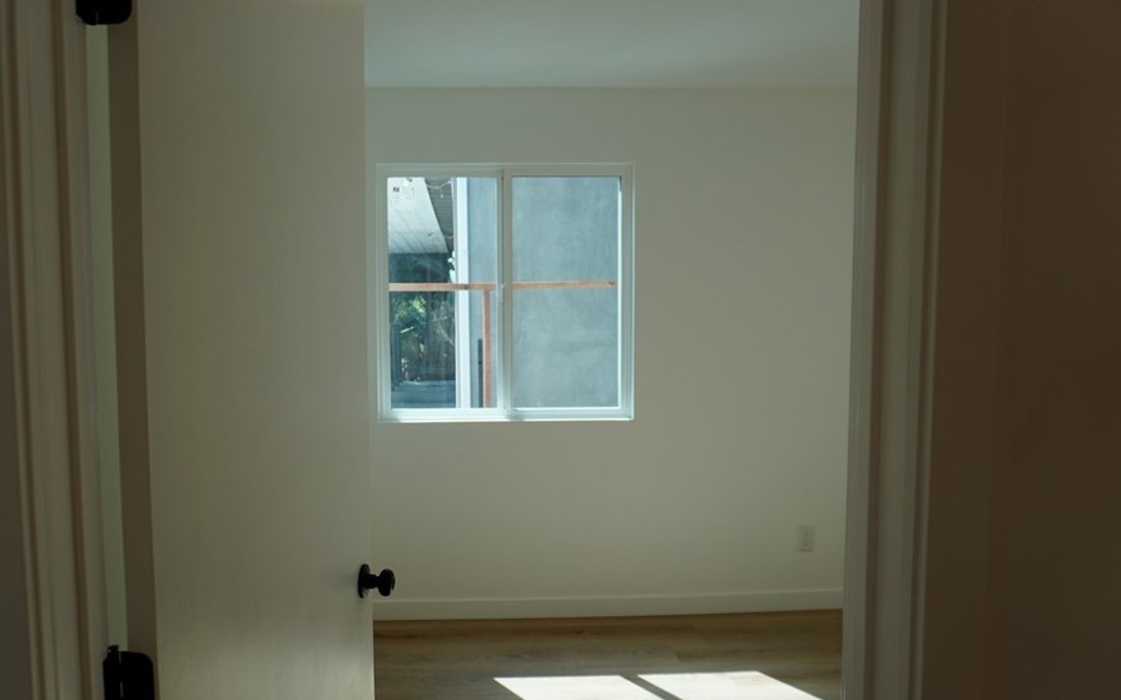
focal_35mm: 28
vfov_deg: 44.5
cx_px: 496
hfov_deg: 66.3
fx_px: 855
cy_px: 376
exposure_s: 1/160
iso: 100
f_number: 4
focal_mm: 16
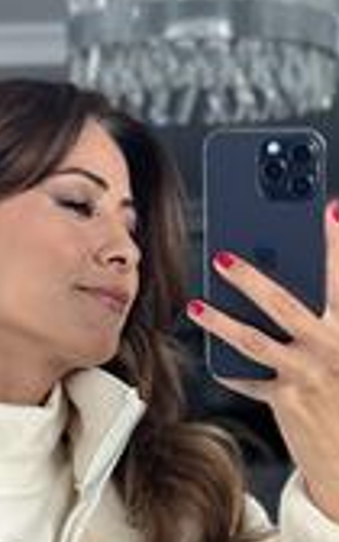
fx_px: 2262
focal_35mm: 153
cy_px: 678
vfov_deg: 13.3
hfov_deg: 8.5
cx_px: 42
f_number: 1.78
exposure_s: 1/264
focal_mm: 6.86
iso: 80
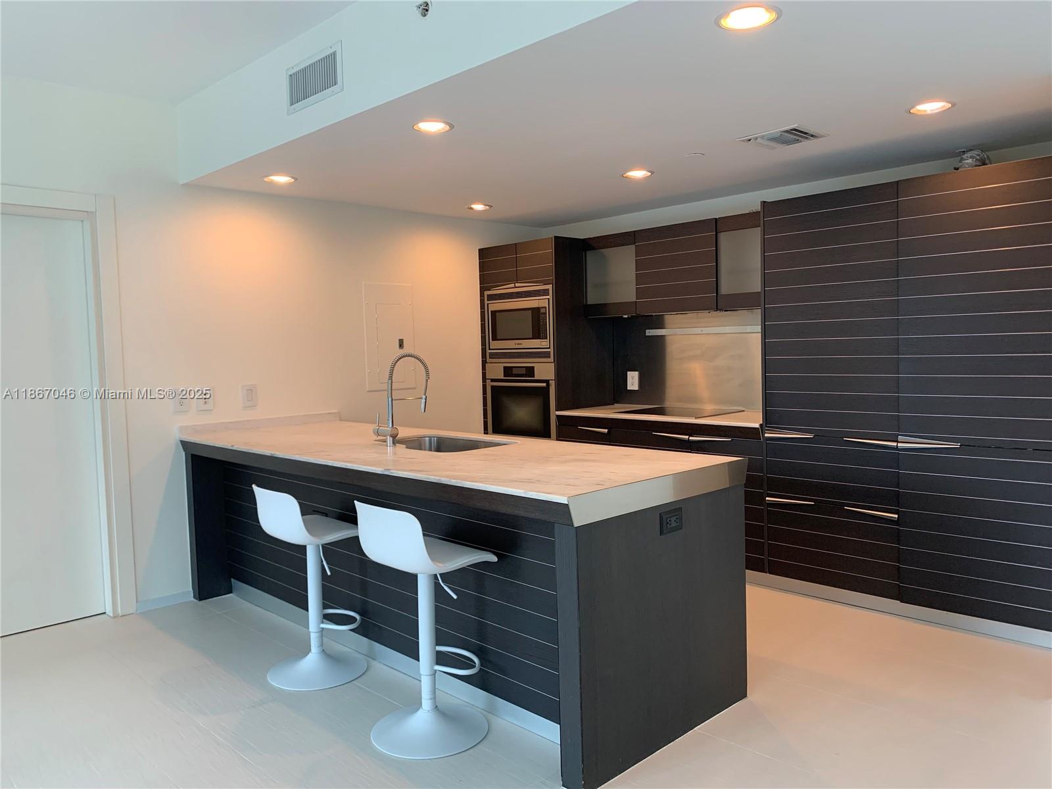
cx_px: 526
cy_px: 394
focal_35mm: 26
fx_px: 790
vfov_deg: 53.1
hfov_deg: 67.3
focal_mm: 4.25
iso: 80
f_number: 1.8
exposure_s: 1/120
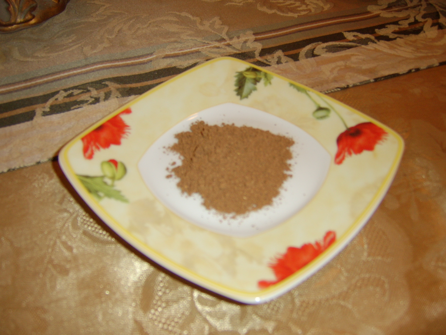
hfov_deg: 58.4
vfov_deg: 45.4
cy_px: 168
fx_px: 399
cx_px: 223
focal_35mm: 31
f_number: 2.7
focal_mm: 8.13
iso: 141
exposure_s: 1/30
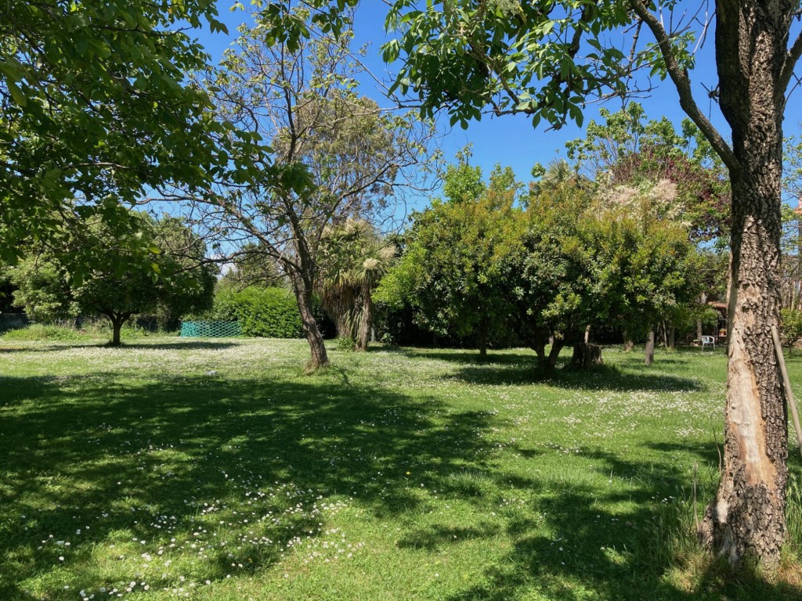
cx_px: 401
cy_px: 300
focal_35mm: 28
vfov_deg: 49.7
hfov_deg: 63.4
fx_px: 649
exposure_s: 1/889
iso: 20
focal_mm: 3.99
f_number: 1.8
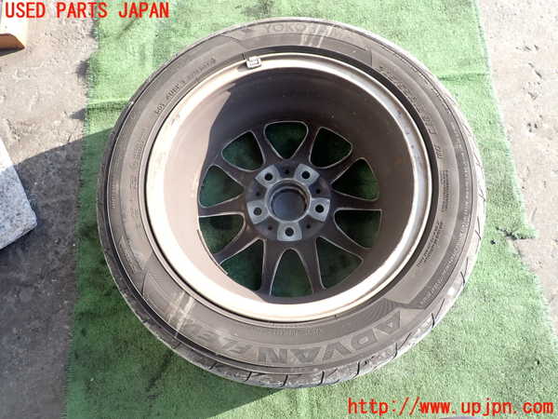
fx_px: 403
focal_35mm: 25
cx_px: 279
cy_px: 210
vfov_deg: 54.9
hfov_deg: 69.4
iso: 100
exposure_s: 1/160
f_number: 2.8
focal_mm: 4.5
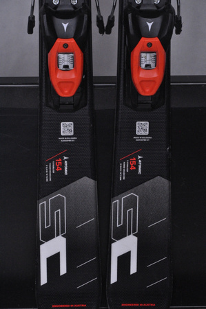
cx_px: 103
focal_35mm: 138
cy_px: 154
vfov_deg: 14.9
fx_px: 1187
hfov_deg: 9.9
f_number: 9.5
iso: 3200
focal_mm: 92
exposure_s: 1/125
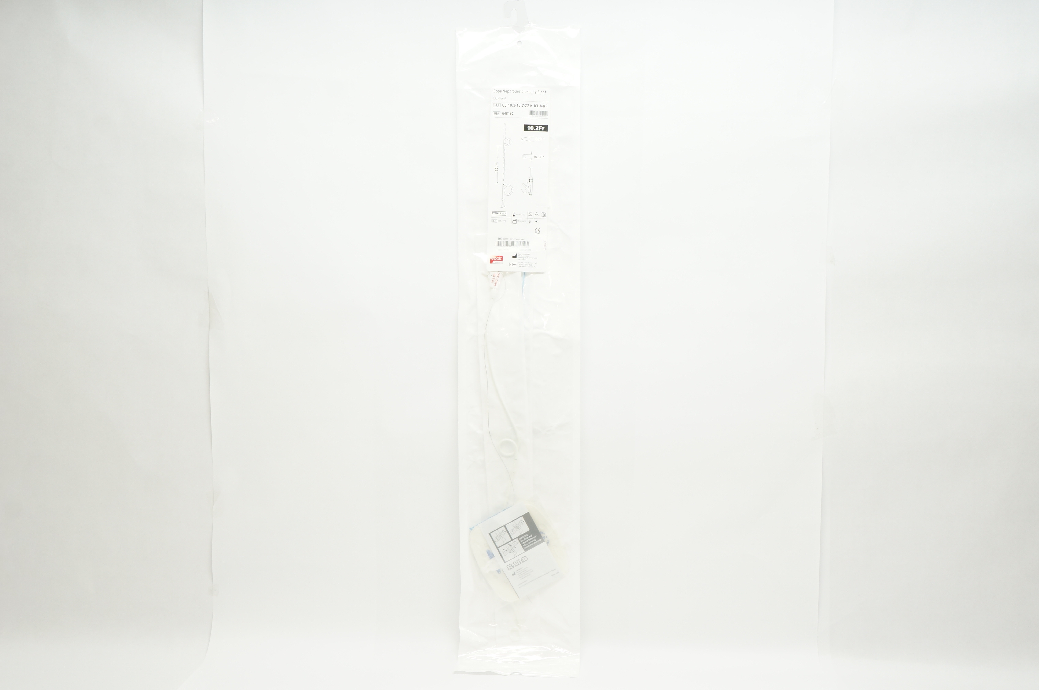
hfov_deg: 46.4
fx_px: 1211
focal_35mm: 42
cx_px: 520
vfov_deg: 31.8
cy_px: 345
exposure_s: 1/25
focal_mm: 28
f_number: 9
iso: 400
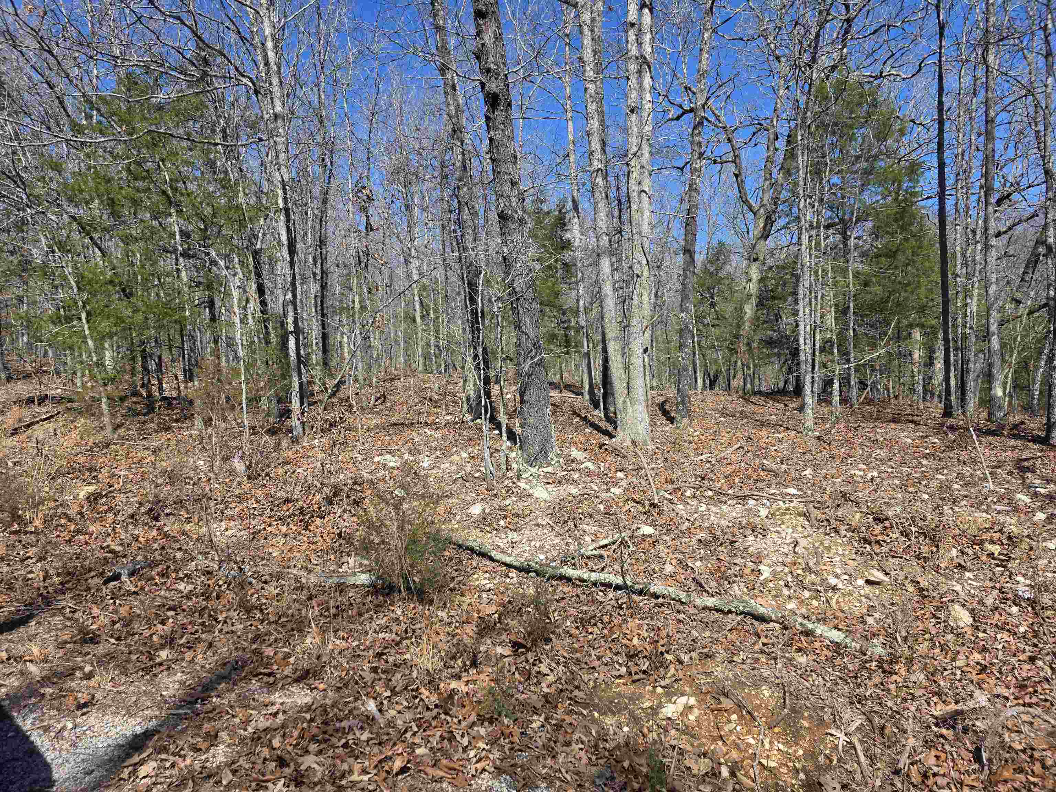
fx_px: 702
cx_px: 528
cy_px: 396
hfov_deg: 73.9
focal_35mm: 23
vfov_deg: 58.9
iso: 80
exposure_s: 1/3318
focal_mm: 6.3
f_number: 1.7
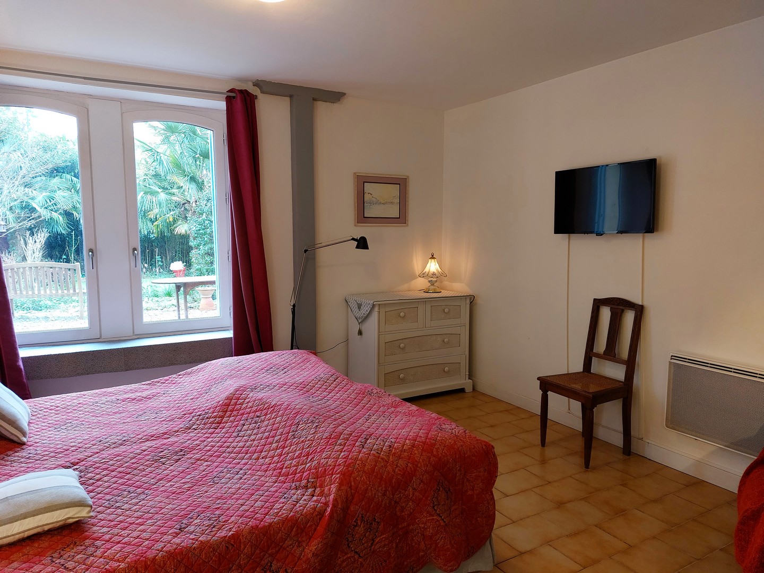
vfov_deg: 54.9
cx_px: 382
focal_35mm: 25
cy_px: 286
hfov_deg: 69.4
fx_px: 552
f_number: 1.8
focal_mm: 5.23
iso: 160
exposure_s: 1/50
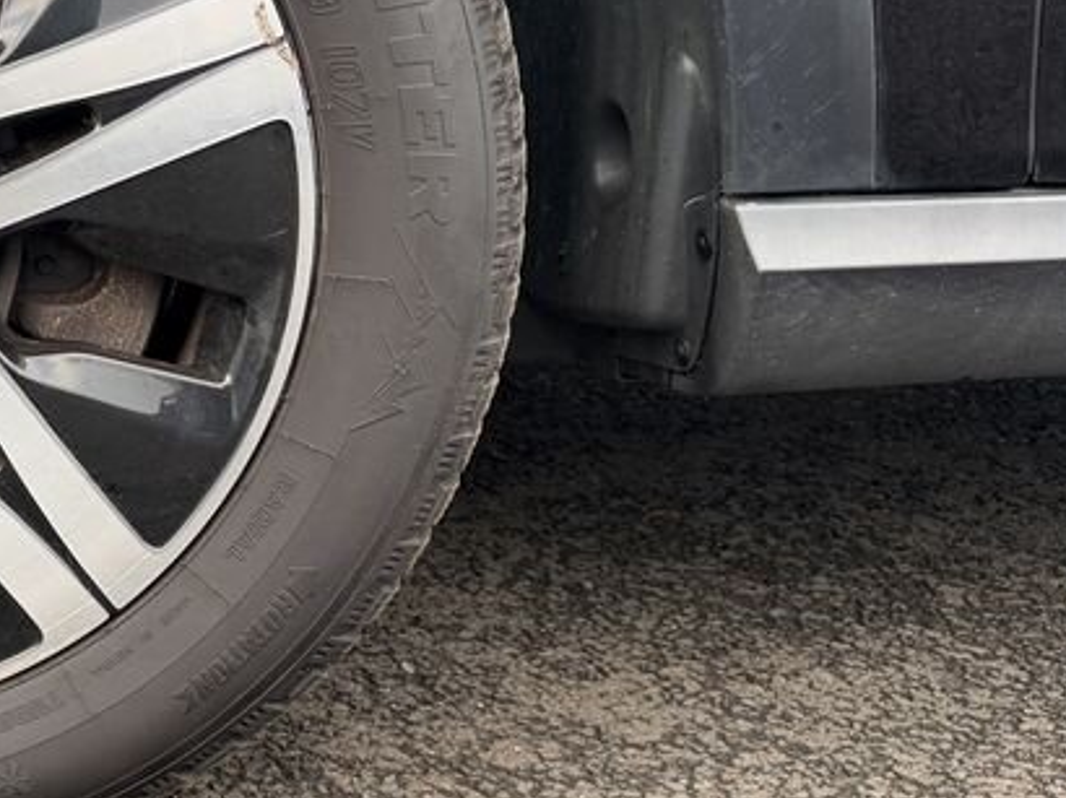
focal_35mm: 60
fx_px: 1847
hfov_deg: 29.1
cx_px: -107
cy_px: 276
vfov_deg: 24.3
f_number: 1.78
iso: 160
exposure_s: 1/121
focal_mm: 6.76
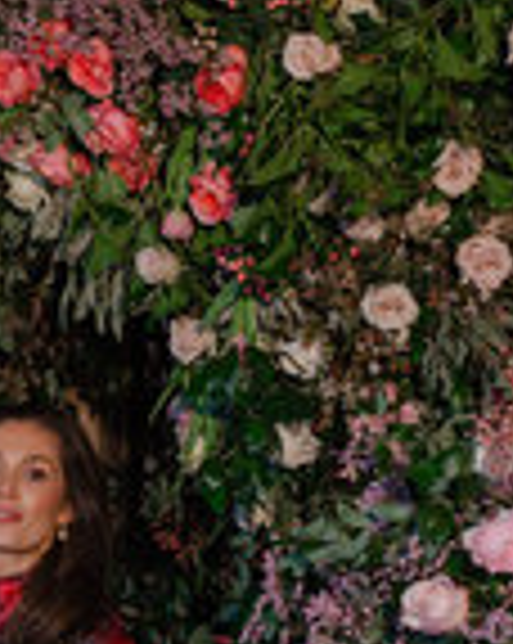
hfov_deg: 11.0
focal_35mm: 138
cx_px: -14
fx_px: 2625
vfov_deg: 13.9
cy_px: 504
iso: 2500
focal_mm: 35
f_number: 2.2
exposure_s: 1/160
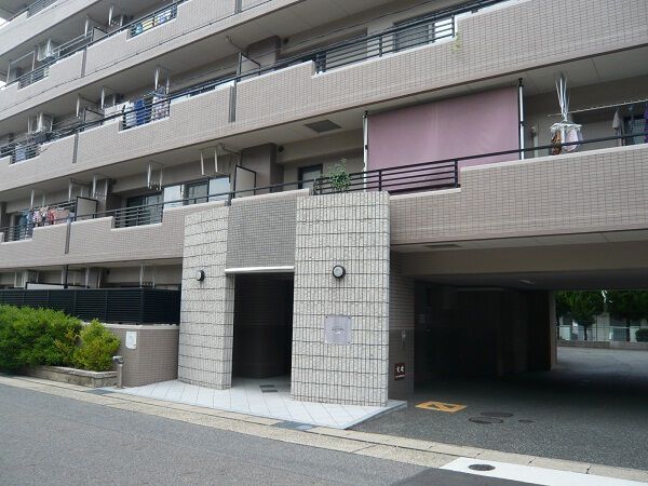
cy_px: 243
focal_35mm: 28
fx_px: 524
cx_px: 324
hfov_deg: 63.4
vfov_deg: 49.7
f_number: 2.8
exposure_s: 1/320
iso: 100
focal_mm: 4.6
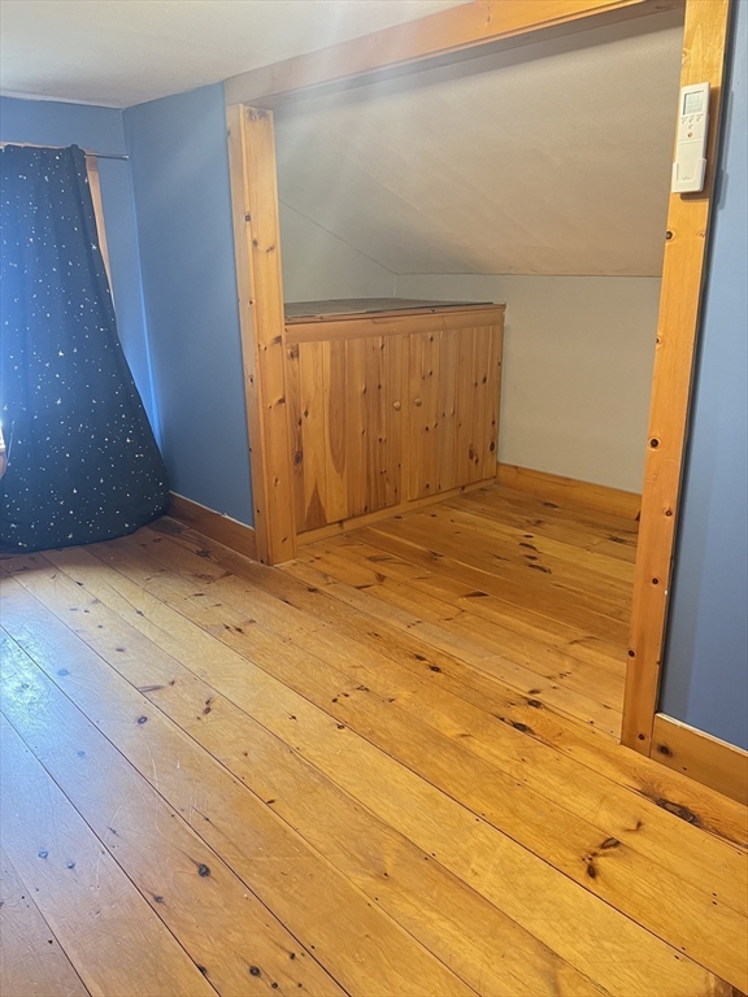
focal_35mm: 26
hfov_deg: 53.1
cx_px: 374
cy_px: 498
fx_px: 749
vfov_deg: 67.3
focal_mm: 5.7
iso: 500
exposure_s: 1/60
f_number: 1.5
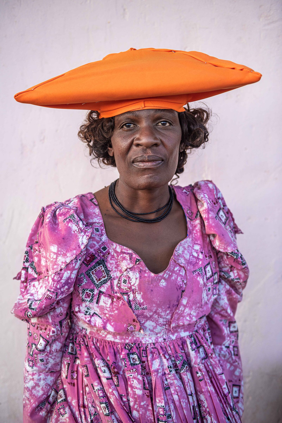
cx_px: 141
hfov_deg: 35.1
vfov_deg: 50.7
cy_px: 212
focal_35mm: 38
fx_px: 446
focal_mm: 38
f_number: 3.2
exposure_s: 1/640
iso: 200
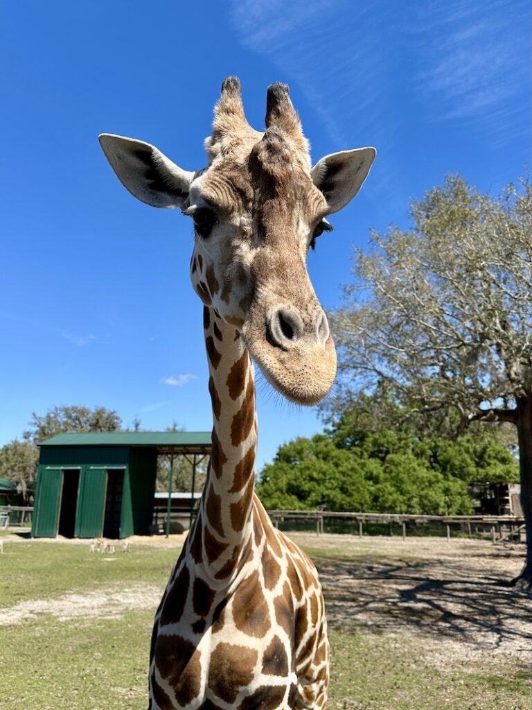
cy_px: 355
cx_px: 266
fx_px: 492
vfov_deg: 71.6
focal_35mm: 24
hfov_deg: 56.8
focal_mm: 6.86
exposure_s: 1/3717
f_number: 1.78
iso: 80
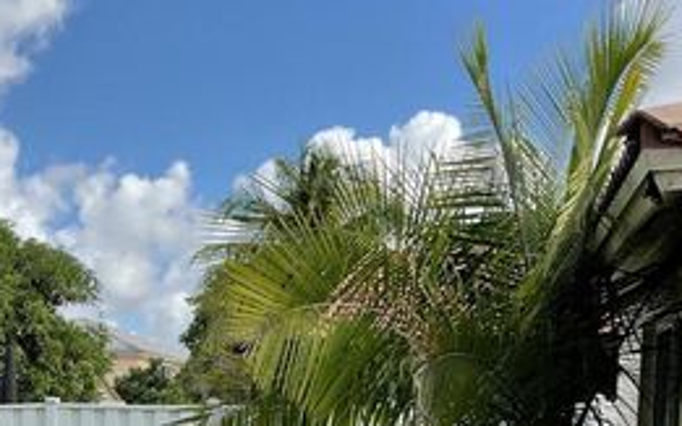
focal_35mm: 70
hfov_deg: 27.2
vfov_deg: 17.5
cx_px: -47
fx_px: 1301
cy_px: 540
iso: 16
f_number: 1.8
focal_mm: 3
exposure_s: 1/929
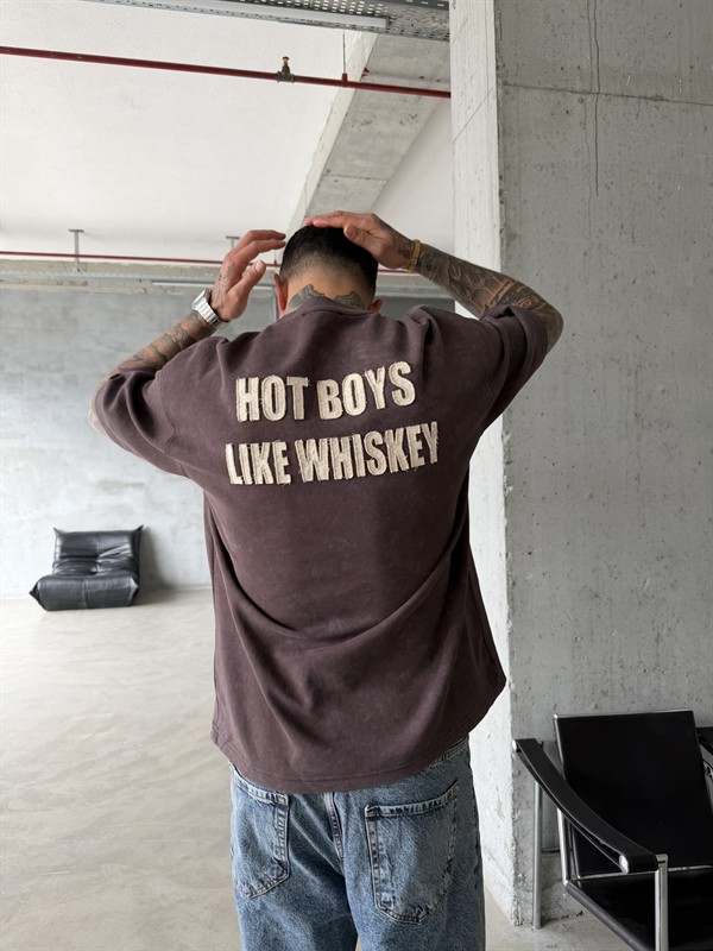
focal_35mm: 24
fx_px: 659
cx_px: 356
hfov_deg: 56.8
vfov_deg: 71.6
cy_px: 476
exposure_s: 1/121
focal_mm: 6.76
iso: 64
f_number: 1.78
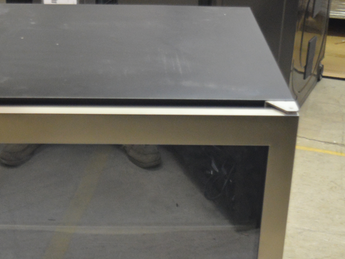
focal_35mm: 95
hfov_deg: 20.6
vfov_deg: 15.1
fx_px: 946
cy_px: 293
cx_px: 131
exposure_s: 1/60
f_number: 4.5
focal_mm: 35
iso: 3200
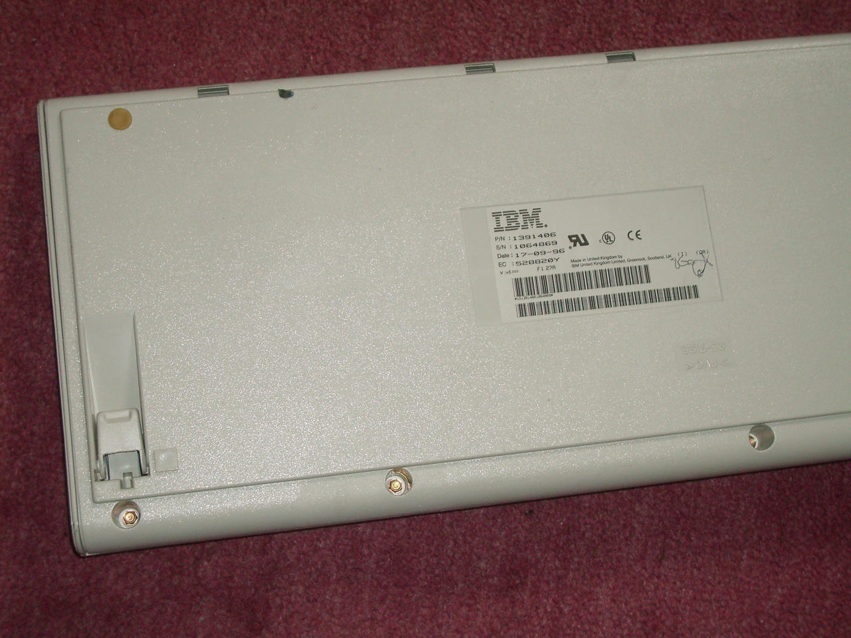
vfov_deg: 23.7
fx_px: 1524
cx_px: 426
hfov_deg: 31.2
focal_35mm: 62
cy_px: 319
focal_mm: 10.2
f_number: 3.5
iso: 200
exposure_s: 1/60
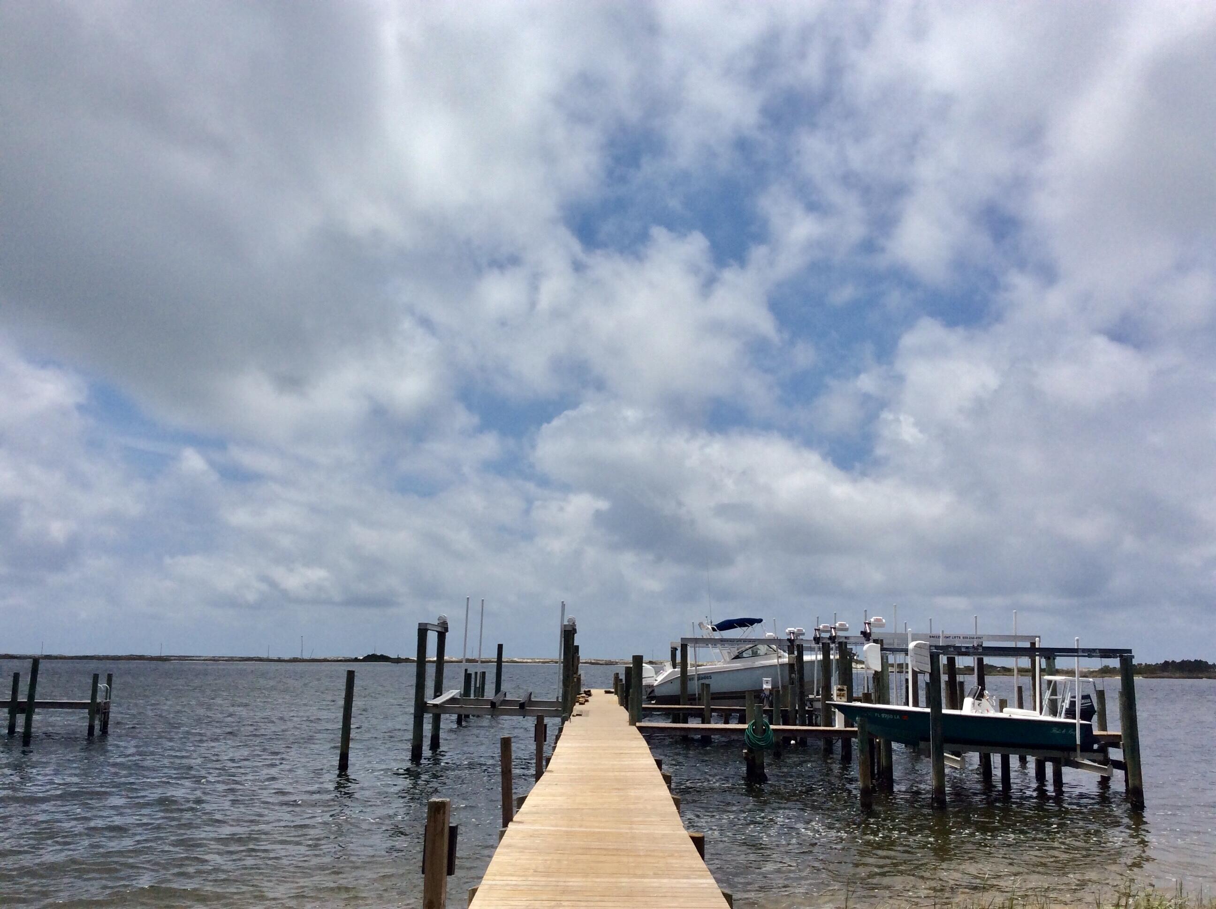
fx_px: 1122
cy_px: 454
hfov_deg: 56.9
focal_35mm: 32
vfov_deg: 44.1
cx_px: 608
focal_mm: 3.3
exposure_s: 1/4098
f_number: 2.4
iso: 32
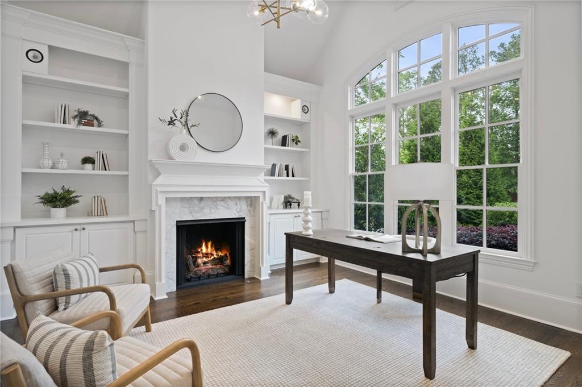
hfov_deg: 90.0
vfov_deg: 67.3
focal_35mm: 18
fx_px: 291
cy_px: 194
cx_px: 291
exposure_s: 1/2.5
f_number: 8
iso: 200
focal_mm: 18
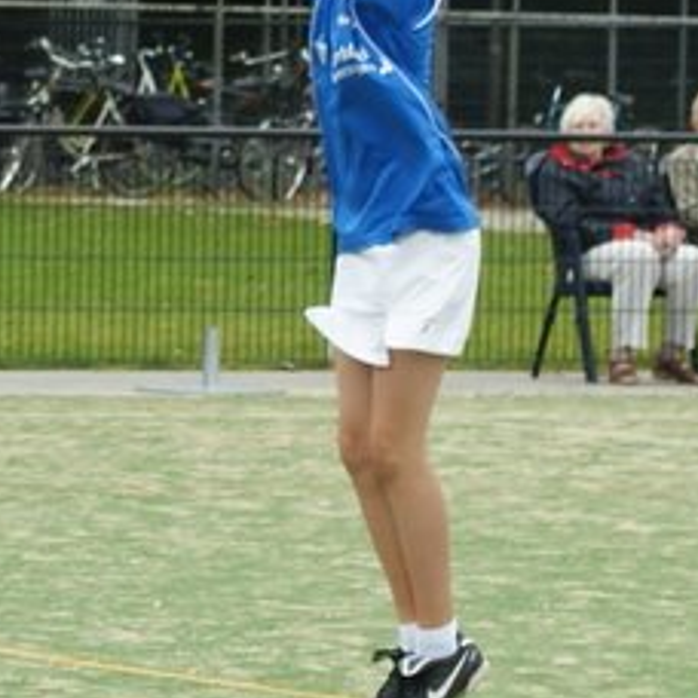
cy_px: 124
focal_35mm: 268
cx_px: -906
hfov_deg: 6.3
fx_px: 6114
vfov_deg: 6.5
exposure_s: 1/400
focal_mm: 40
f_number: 5
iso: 200
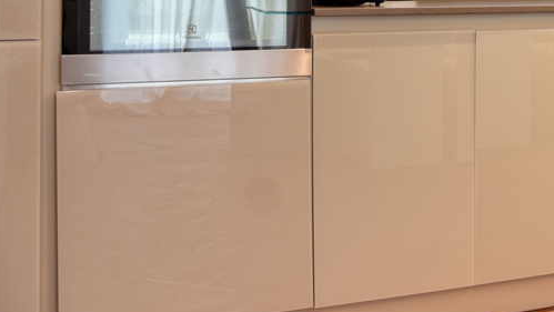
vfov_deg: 17.0
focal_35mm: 68
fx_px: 999
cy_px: -62
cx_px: 635
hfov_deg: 27.8
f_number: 4
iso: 100
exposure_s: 1/13
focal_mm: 18
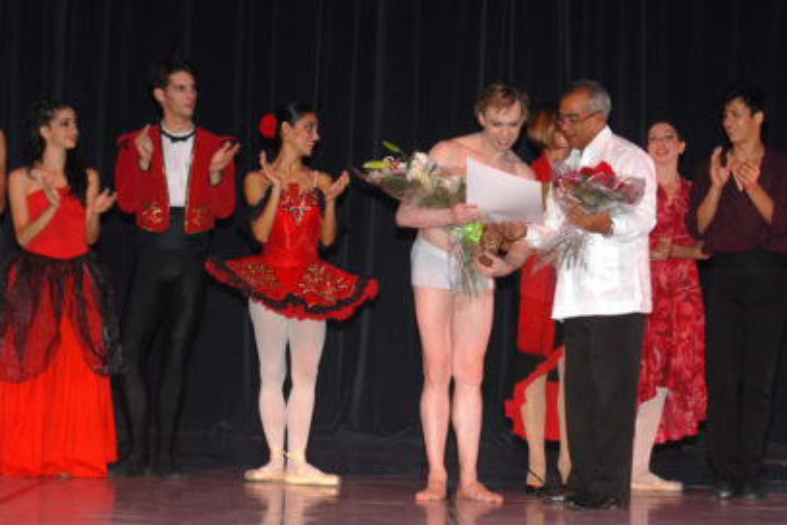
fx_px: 1639
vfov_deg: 18.2
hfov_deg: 27.0
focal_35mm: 75
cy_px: 262
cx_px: 394
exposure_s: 1/80
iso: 140
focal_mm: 50
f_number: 3.5
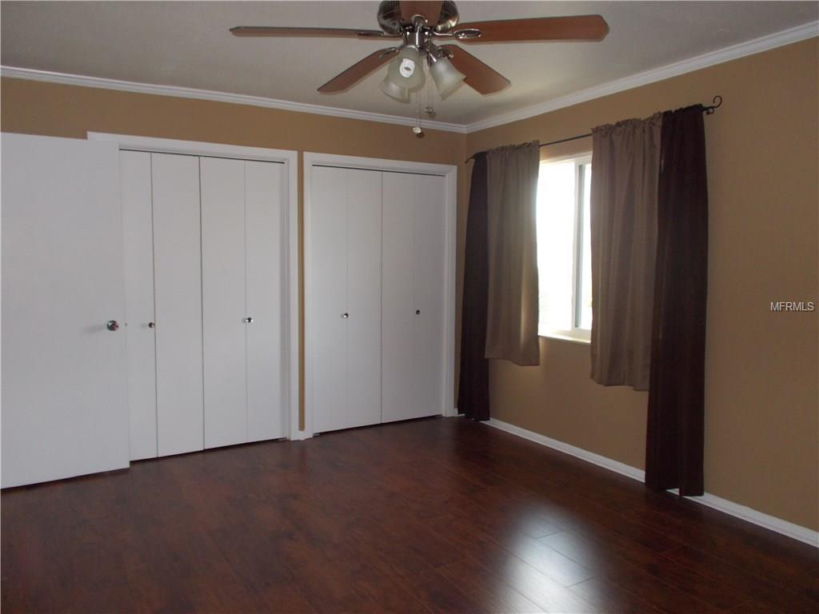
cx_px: 410
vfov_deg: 53.1
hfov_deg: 67.3
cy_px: 307
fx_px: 615
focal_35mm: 26
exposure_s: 1/25
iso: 200
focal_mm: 4.6
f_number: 3.2
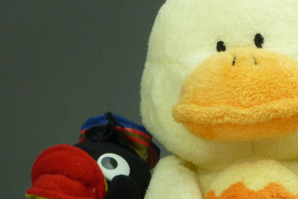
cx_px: 256
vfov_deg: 7.7
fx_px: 1482
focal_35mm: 179
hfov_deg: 11.4
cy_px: 142
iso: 400
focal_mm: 14.3
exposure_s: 1/160
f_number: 5.6
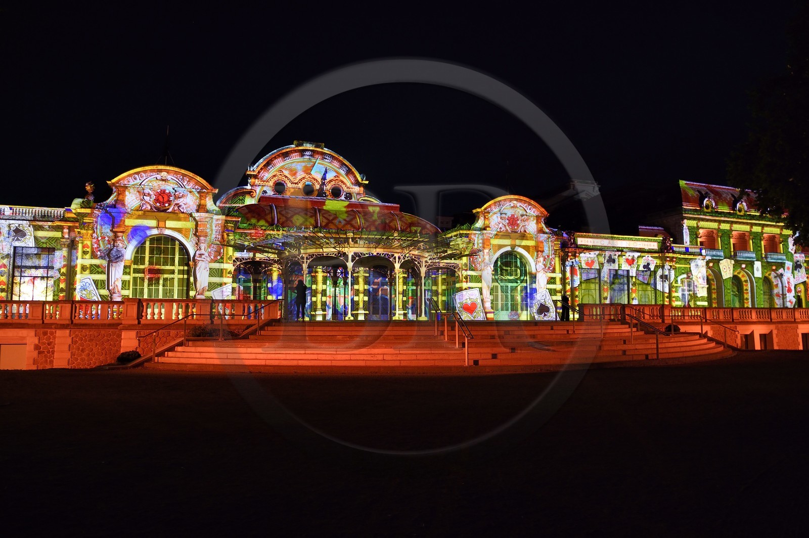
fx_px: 539
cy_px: 269
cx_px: 404
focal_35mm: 24
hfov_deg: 73.8
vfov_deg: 53.1
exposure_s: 1/10
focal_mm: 24
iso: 1600
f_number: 5.6
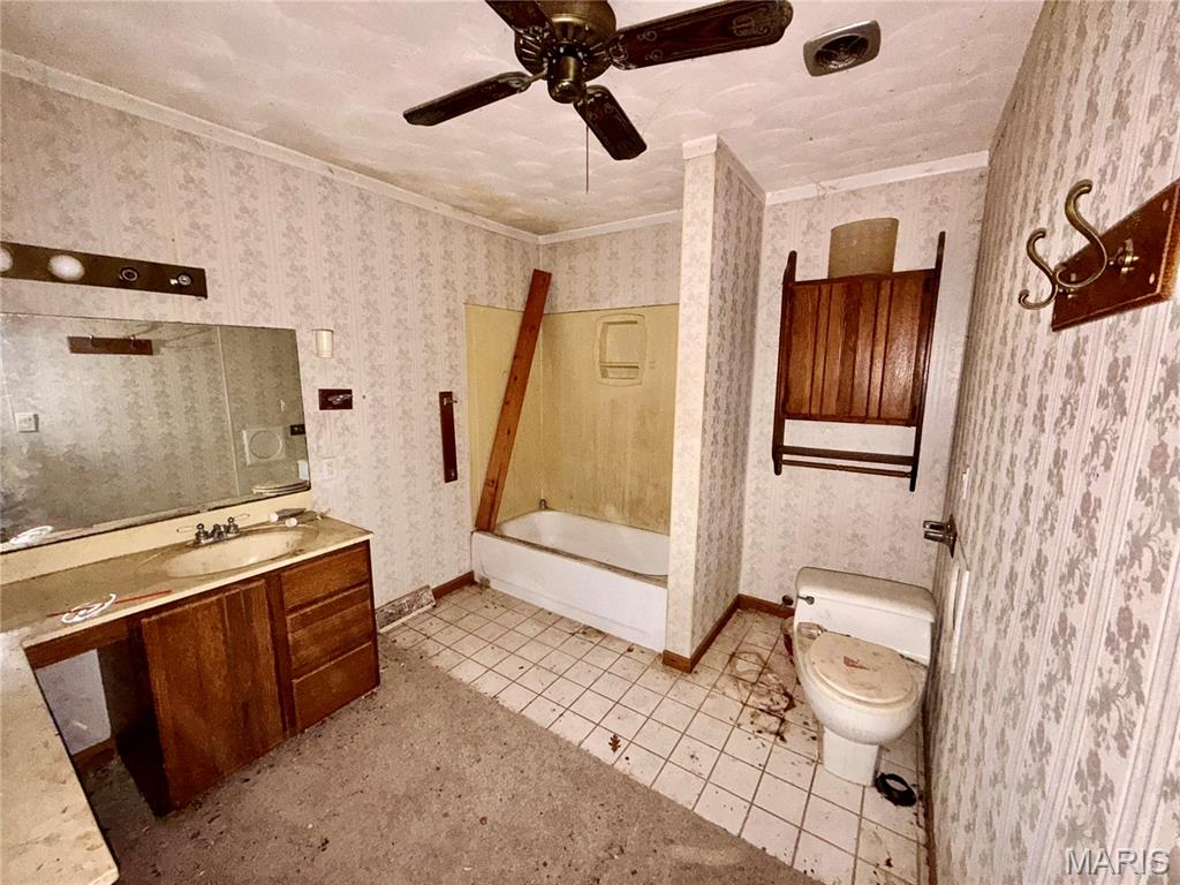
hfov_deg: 102.1
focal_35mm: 14
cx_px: 590
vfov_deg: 85.7
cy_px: 442
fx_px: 477
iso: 320
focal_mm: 2.22
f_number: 2.2
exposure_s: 1/16
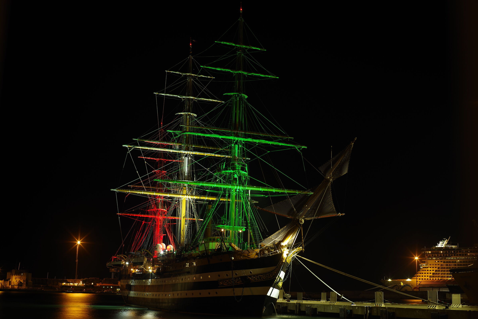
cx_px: 239
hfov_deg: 39.6
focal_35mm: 50
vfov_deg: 27.0
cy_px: 160
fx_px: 664
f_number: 6.3
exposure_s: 8.6
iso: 100
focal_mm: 50
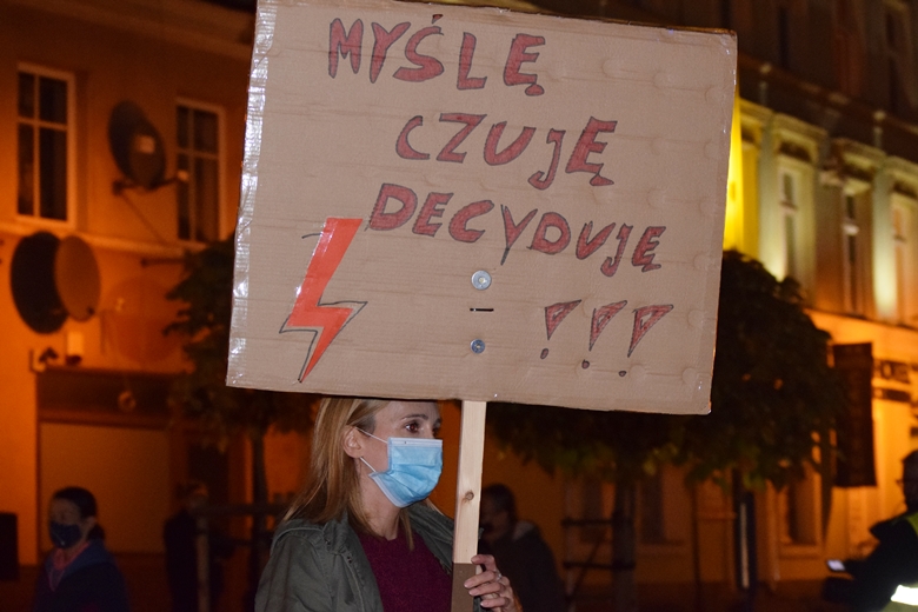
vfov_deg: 16.6
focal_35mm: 82
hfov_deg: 24.6
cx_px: 459
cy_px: 306
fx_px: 2104
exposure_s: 1/60
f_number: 4
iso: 3200
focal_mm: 55
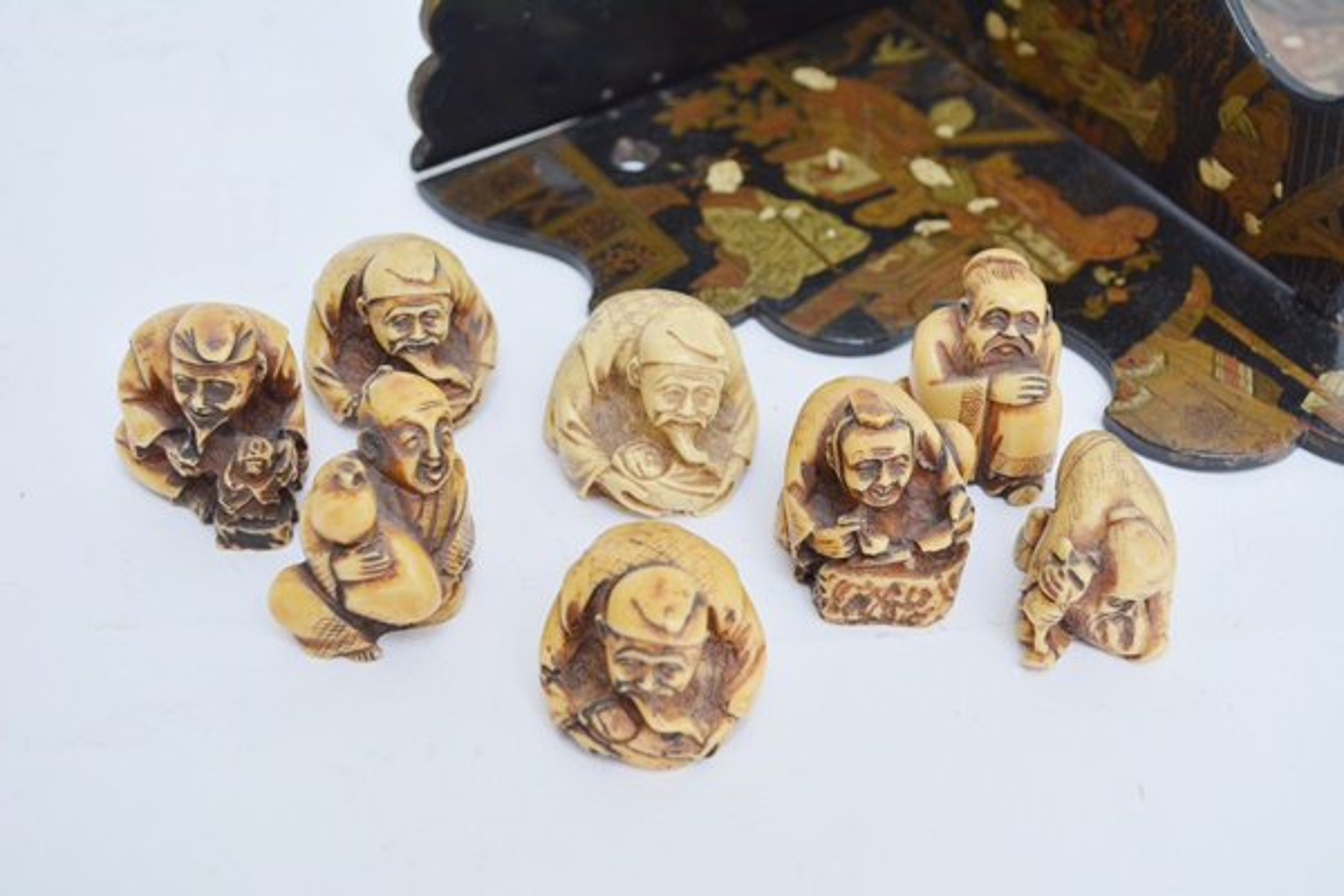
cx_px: 672
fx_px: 1904
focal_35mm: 51
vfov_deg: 26.5
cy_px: 448
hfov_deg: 38.9
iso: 320
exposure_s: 1/125
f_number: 5.6
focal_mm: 34
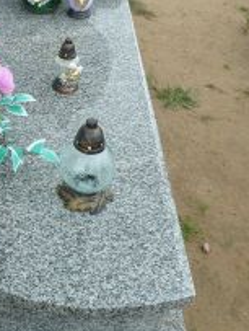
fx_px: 564
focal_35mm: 59
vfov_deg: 31.9
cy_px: 75
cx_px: 8
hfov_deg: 23.9
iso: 80
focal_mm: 4.1
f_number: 3.5
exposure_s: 1/100
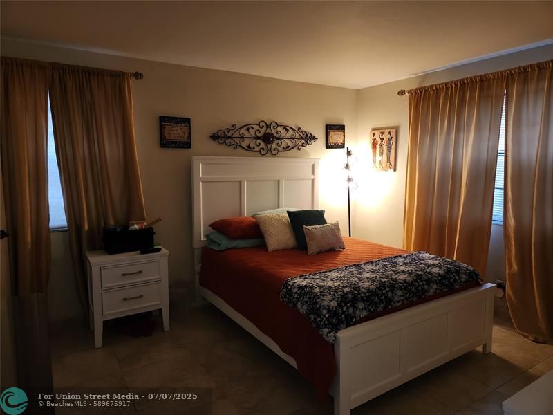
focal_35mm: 23
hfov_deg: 73.9
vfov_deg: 58.9
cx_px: 276
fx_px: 367
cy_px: 208
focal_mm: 5.4
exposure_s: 1/24
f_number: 1.8
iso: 160
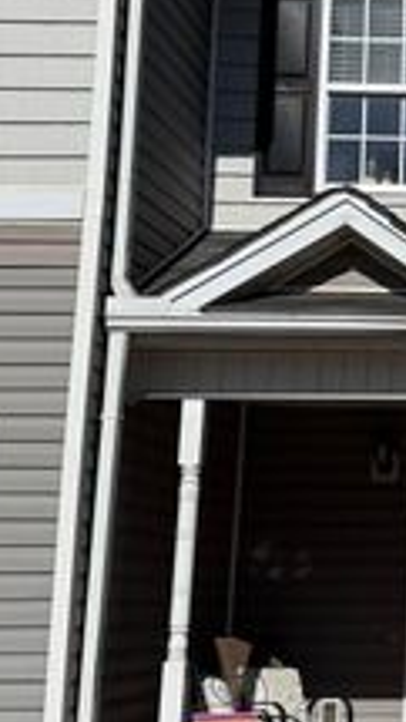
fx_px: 1550
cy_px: 290
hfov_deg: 13.6
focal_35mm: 81
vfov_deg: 26.2
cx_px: 695
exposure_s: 1/14286
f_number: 1.78
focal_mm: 6.76
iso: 80
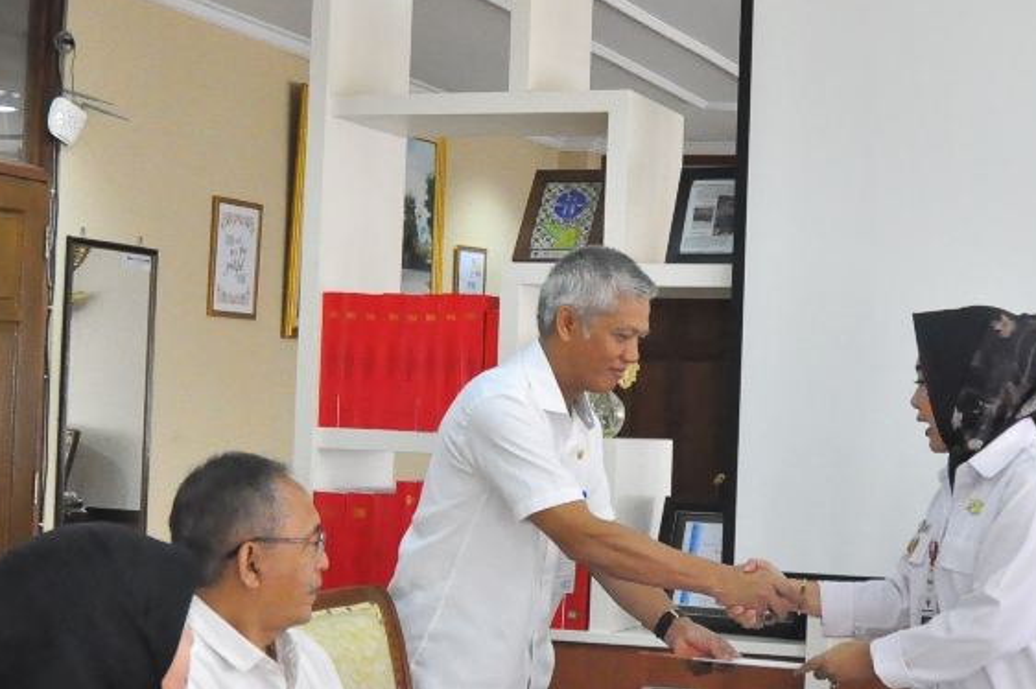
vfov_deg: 18.4
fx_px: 2128
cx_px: 594
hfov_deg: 27.3
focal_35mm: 74
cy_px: 335
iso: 3200
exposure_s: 1/200
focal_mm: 24
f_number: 4.5
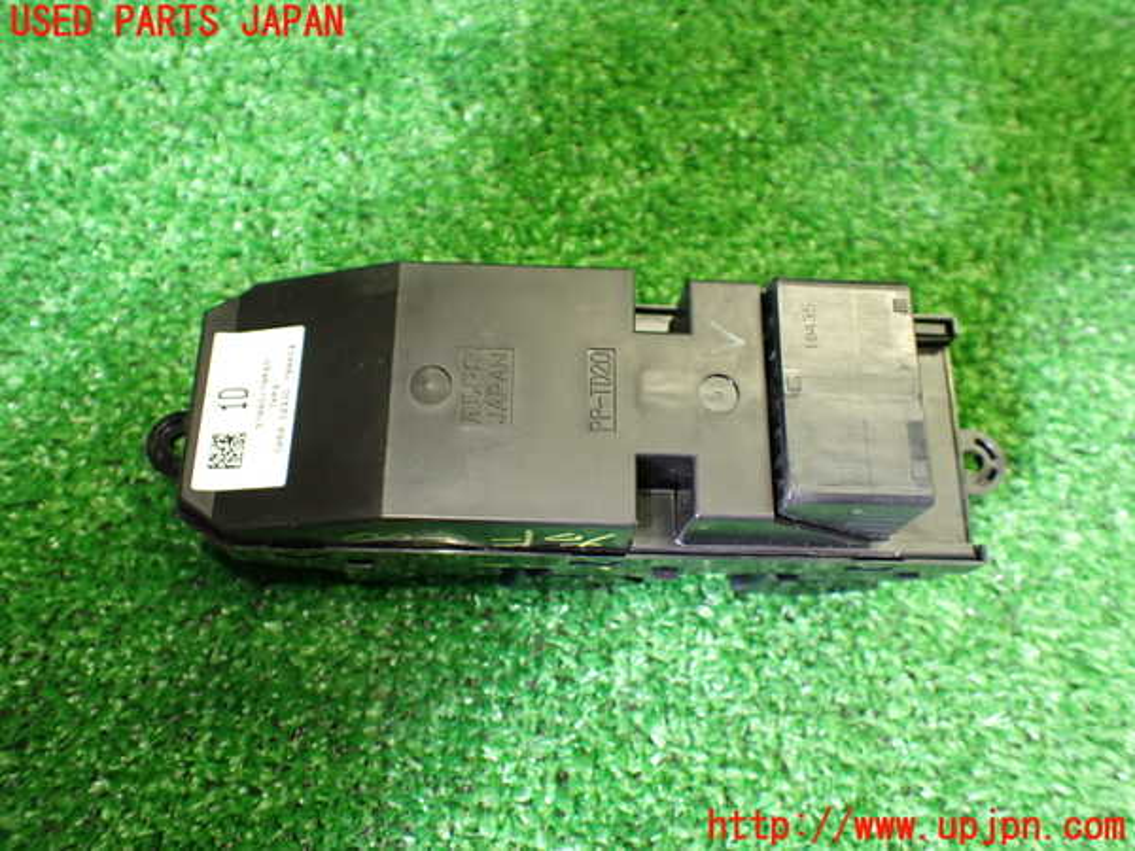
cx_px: 568
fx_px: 984
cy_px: 426
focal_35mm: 30
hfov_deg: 60.0
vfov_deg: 46.8
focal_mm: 5.4
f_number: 2.3
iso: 640
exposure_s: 1/125
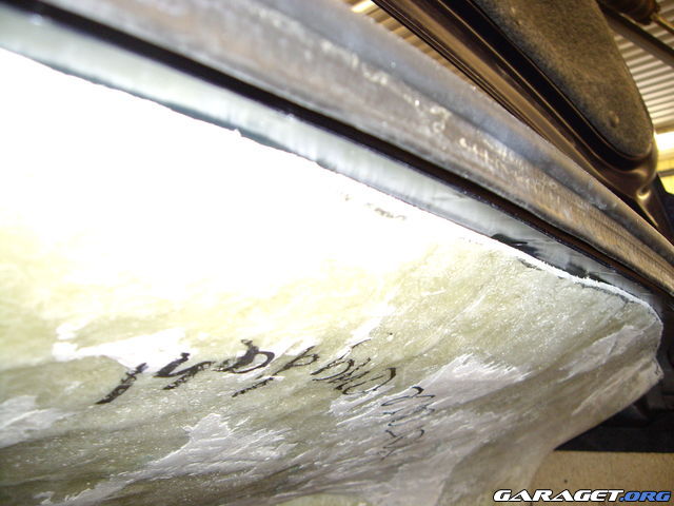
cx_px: 337
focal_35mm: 38
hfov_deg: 49.0
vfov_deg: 37.7
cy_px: 253
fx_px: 740
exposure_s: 1/40
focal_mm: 6.2
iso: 200
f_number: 2.7
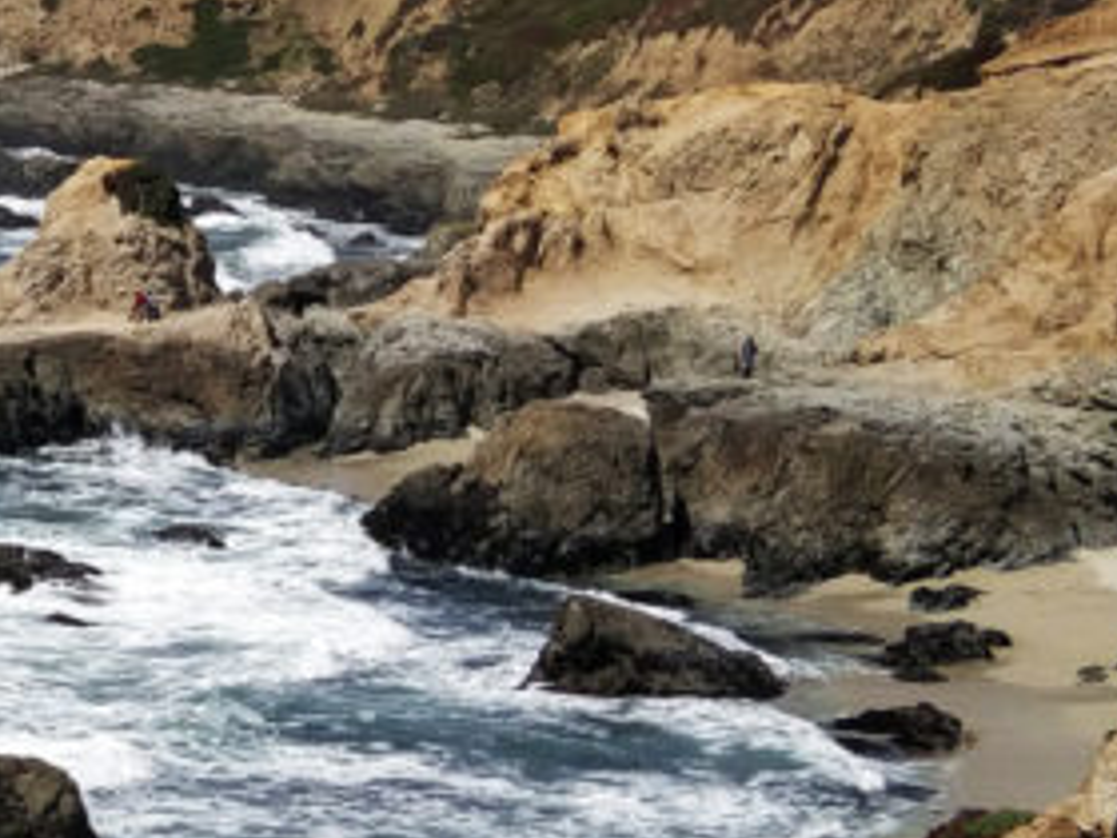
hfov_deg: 15.2
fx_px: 3614
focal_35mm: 112
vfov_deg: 13.0
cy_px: -74
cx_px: -884
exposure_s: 1/3094
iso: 125
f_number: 1.7
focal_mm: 4.1
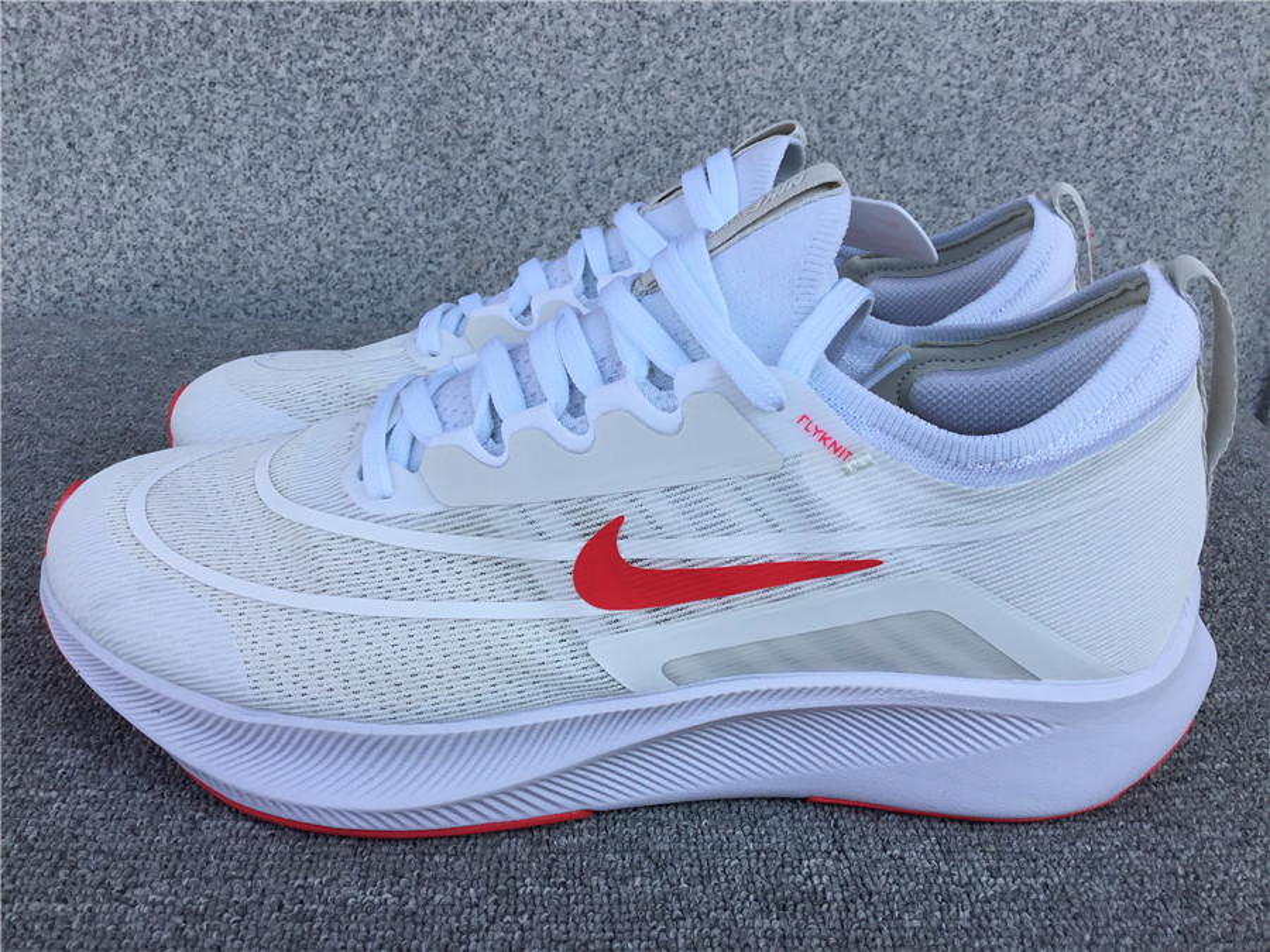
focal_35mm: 31
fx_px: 1137
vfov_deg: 45.4
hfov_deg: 58.4
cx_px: 635
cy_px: 476
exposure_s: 1/438
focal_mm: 3.3
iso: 25
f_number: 2.4
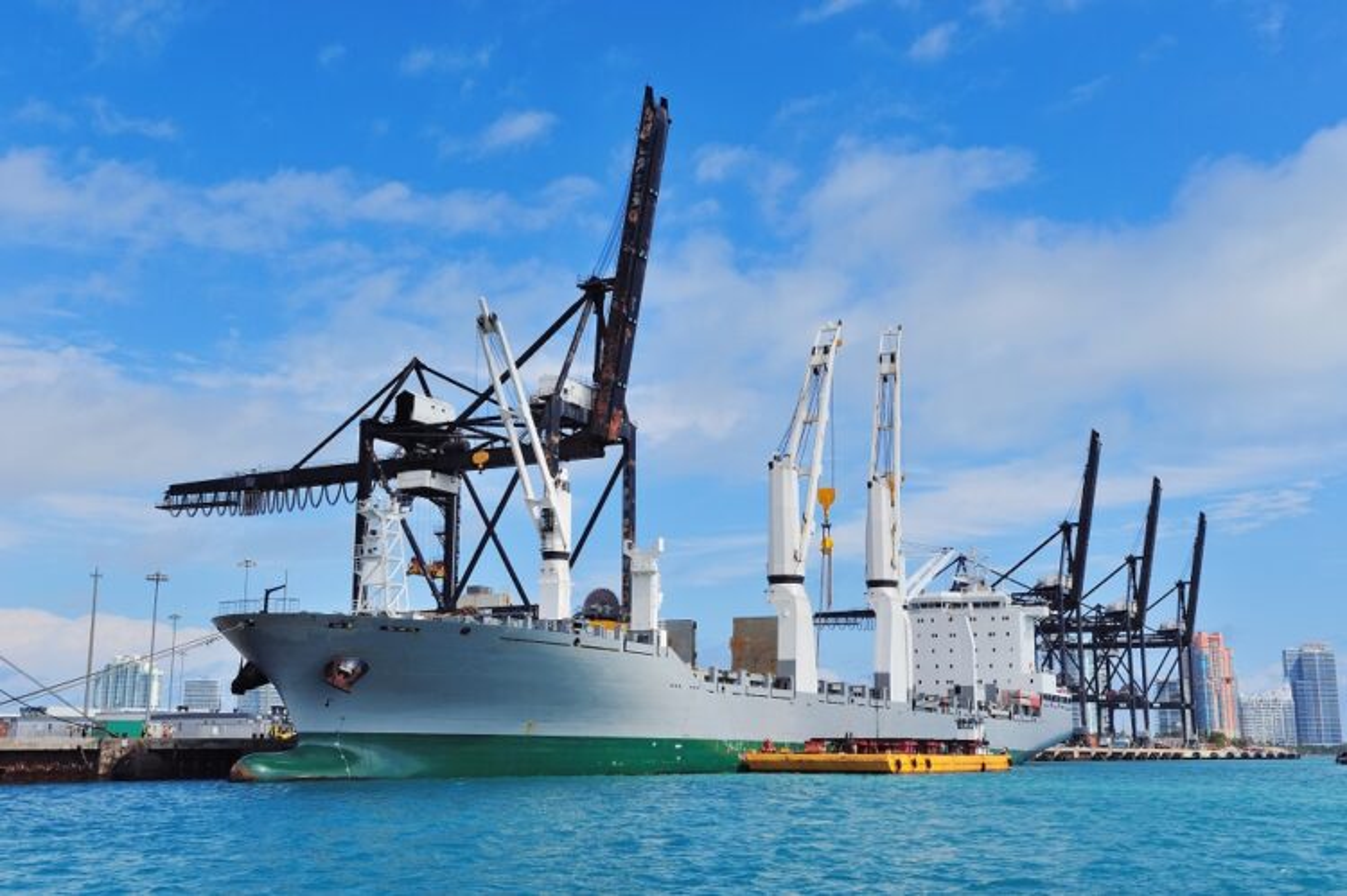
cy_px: 448
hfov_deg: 48.5
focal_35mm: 40
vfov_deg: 33.4
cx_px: 674
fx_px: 1496
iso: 200
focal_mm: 40
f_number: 13
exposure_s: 1/250
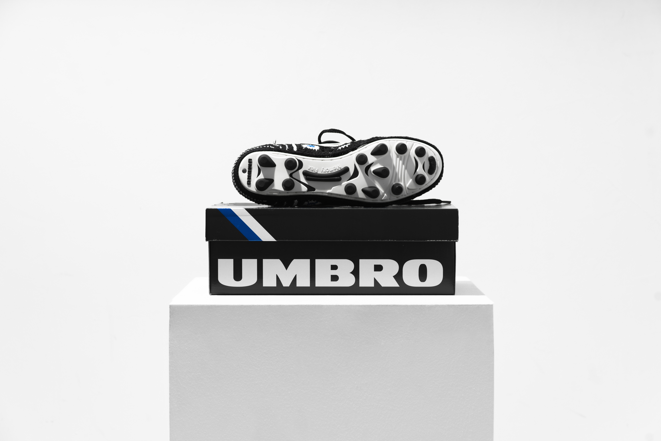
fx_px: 1561
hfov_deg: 23.9
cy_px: 220
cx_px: 330
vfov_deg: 16.1
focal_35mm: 85
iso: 100
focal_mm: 85
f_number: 5.6
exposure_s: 1/160
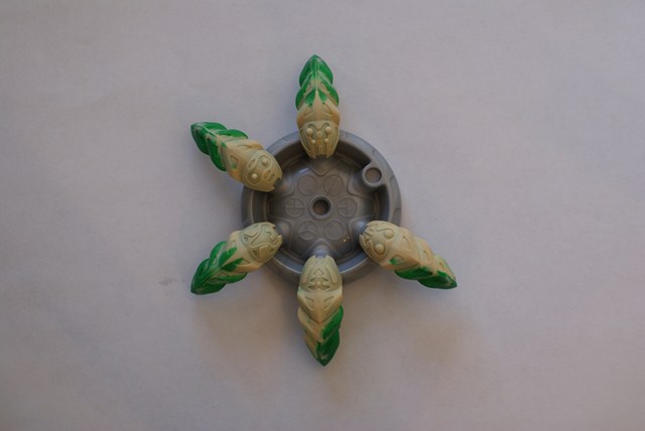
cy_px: 216
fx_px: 1345
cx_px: 322
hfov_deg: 27.0
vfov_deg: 18.2
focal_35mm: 75
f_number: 2.8
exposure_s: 1/100
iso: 100
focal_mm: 50
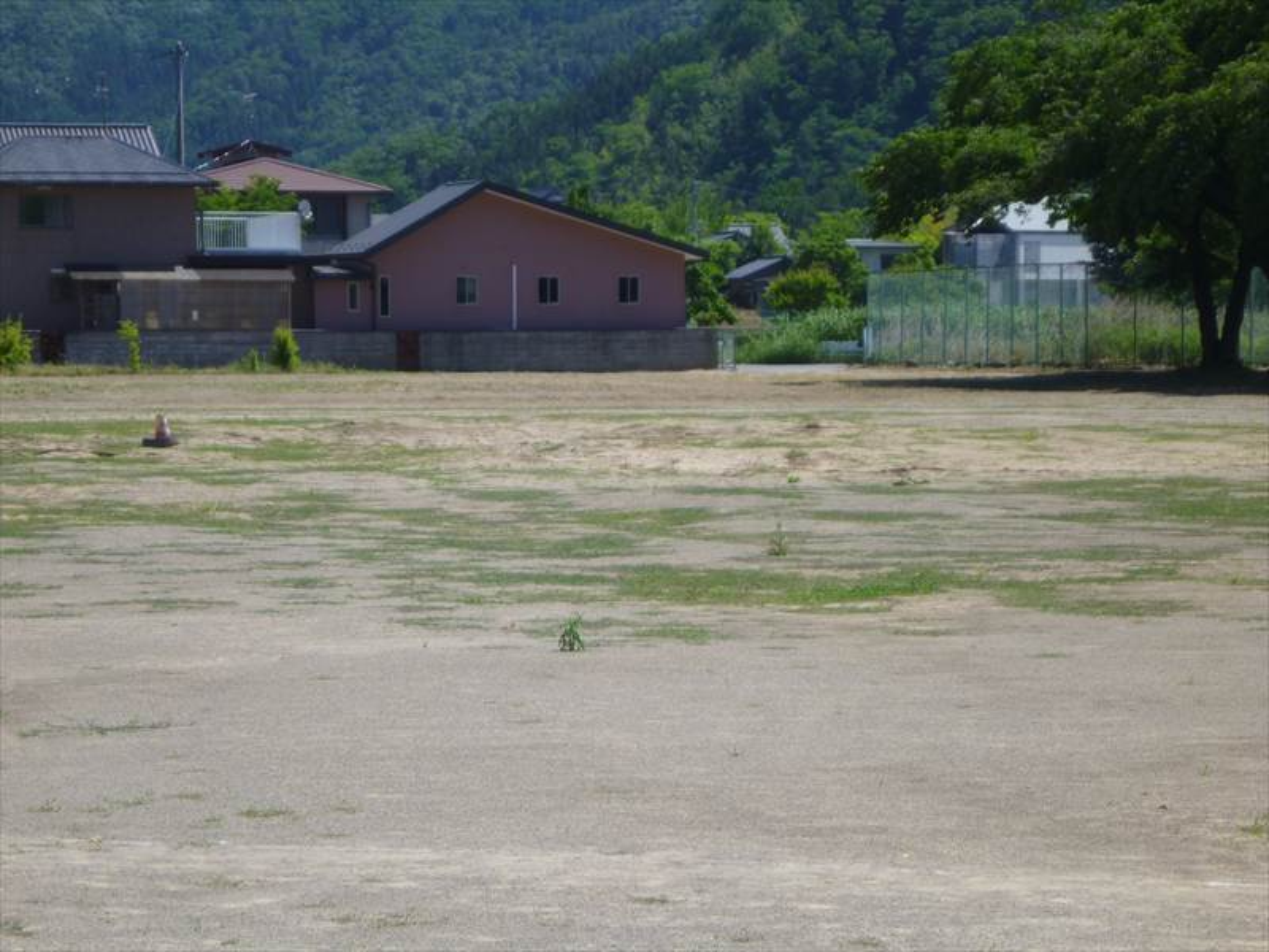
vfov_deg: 11.6
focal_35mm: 128
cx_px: 634
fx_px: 4692
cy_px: 476
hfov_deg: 15.4
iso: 100
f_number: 5.9
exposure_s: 1/320
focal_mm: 22.8
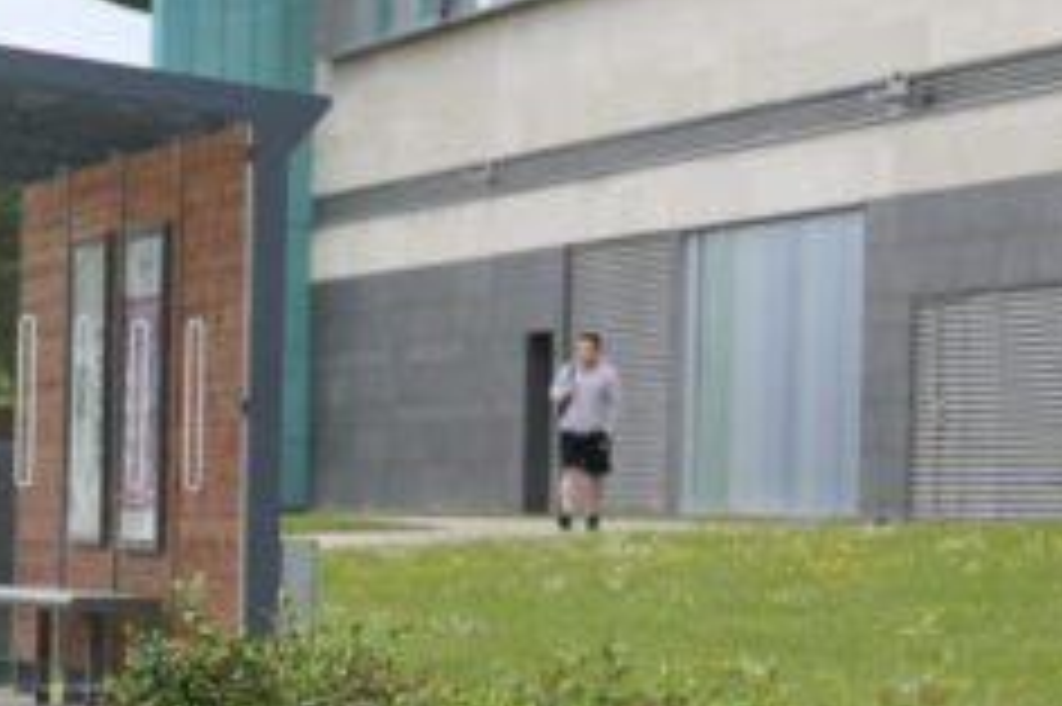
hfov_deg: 8.5
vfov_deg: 5.7
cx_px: 9
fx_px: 7075
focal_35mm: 240
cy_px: 459
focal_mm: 79
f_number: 4
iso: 800
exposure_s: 1/4000
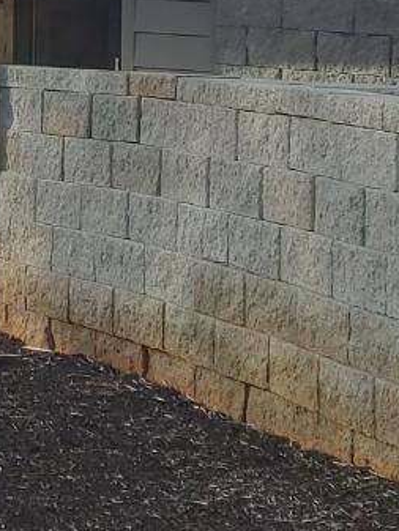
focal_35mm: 160
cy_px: -272
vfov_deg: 11.8
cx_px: -173
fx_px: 2457
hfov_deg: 9.1
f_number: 1.8
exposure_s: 1/1493
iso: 50
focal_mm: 5.58
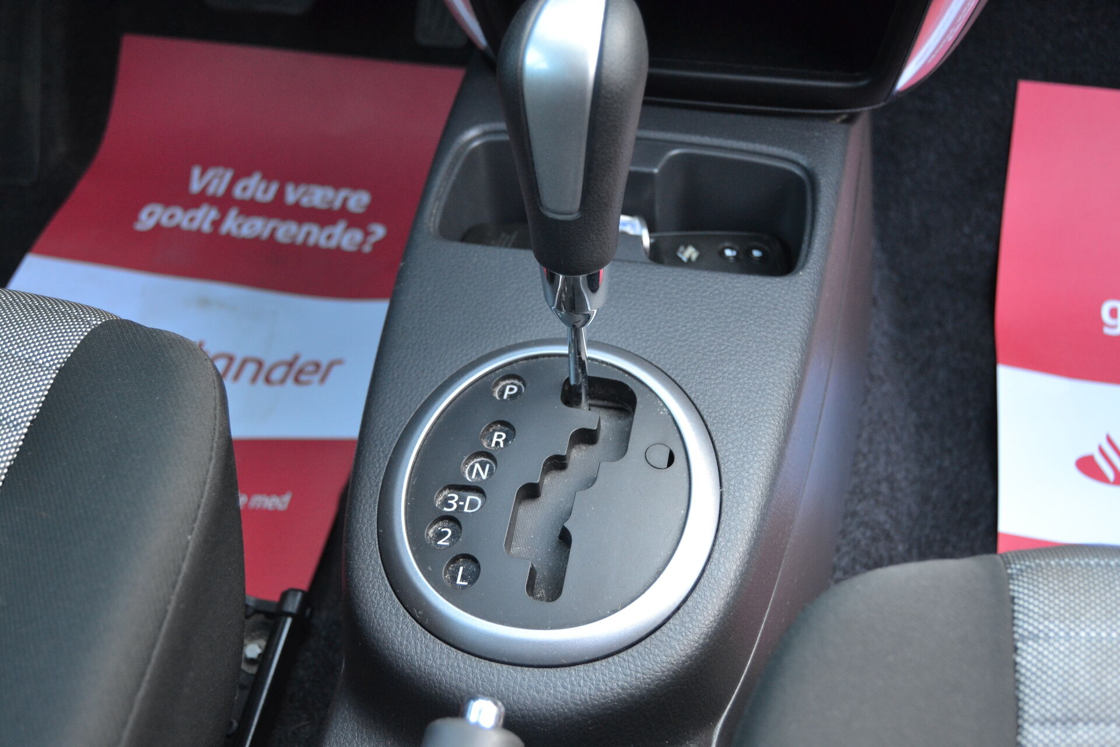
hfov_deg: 49.6
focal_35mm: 39
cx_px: 560
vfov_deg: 34.2
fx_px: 1213
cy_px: 374
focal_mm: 26
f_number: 4
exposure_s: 1/60
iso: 720
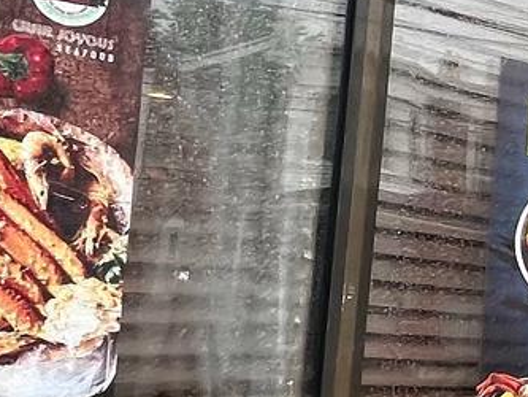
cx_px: 1018
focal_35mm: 80
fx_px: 1221
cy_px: 257
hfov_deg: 18.0
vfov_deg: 18.4
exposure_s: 1/170
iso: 32
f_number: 1.8
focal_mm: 1.57
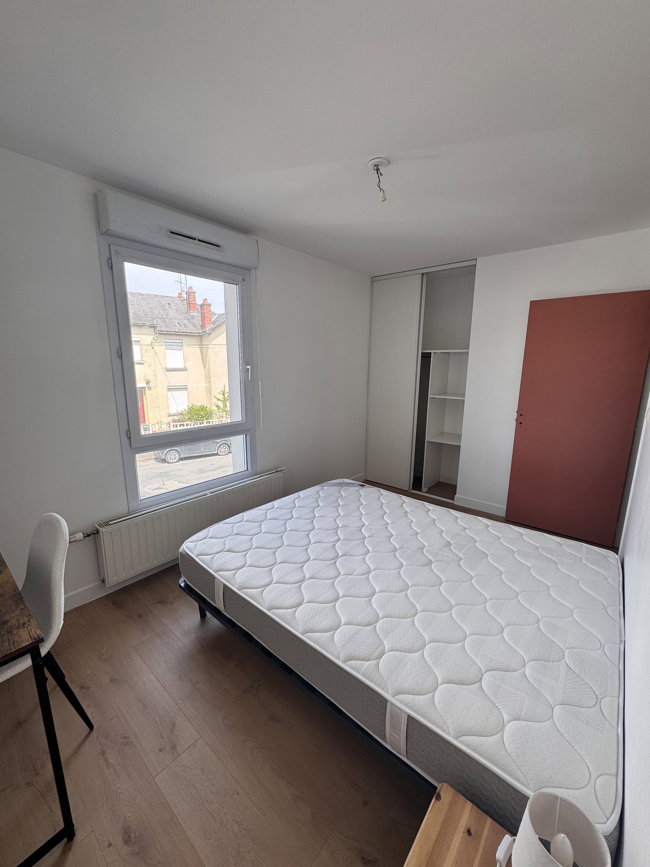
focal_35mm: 14
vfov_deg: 102.1
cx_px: 325
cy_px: 434
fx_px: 350
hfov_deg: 85.7
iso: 40
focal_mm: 2.22
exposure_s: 1/148
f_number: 2.2
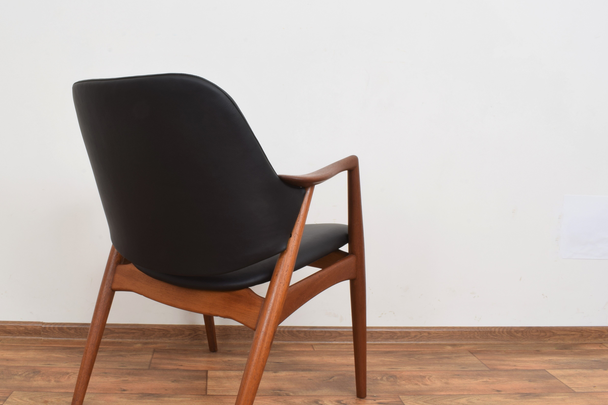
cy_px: 239
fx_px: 574
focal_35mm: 34
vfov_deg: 38.7
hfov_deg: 55.3
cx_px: 236
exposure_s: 4
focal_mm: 18
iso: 100
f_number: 22
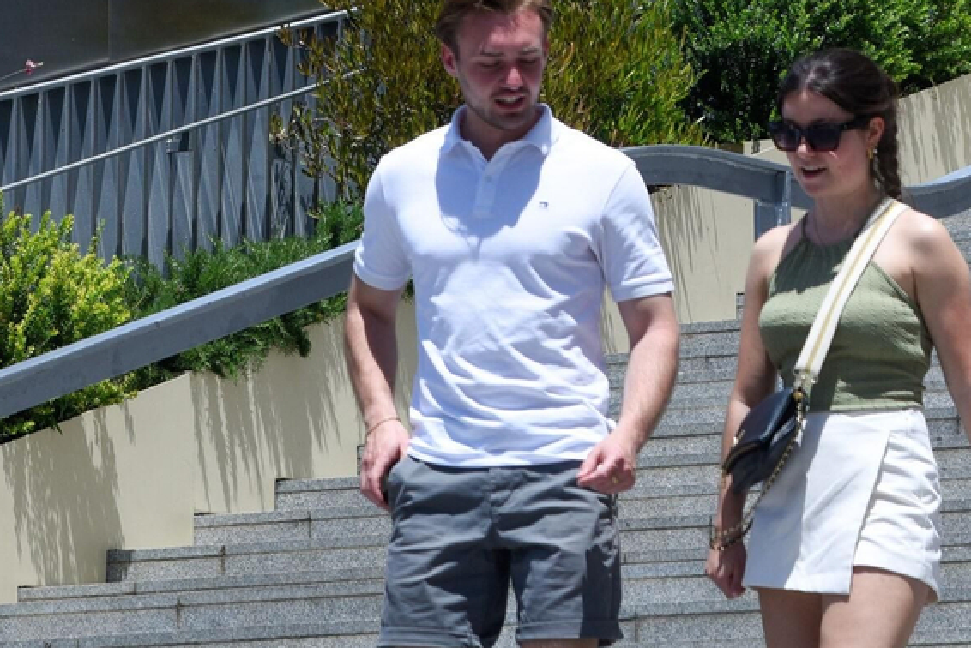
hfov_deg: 6.6
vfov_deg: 4.4
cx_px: -323
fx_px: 8392
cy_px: -156
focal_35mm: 311
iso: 200
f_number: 6.3
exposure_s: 1/800
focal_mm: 110
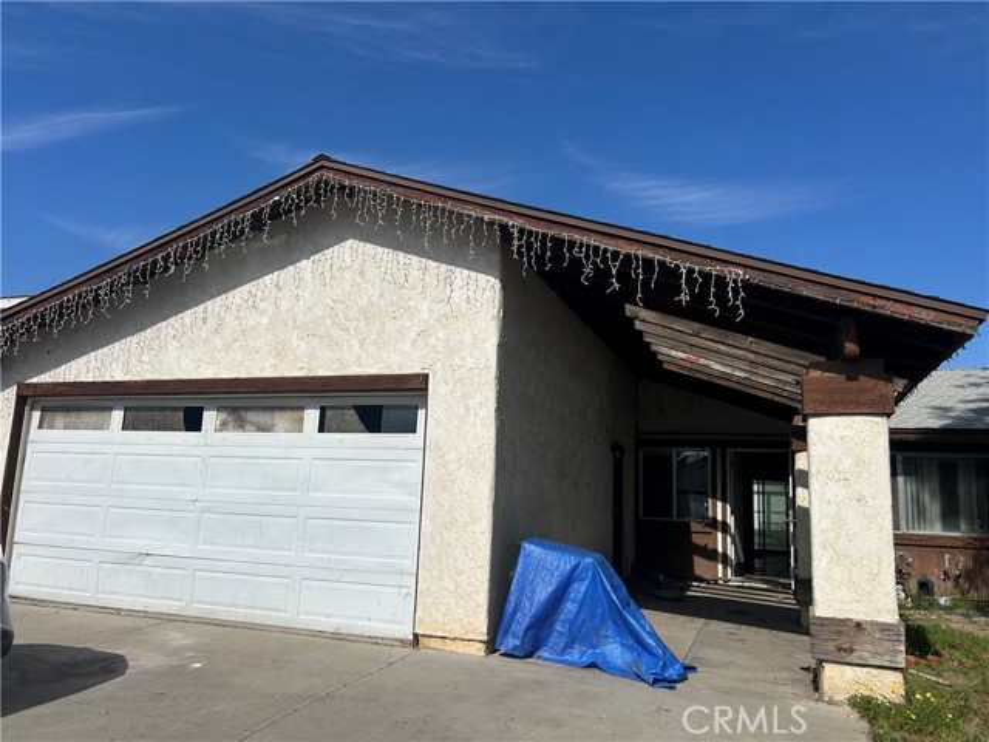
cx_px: 494
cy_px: 371
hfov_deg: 67.3
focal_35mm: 26
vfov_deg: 53.1
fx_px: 743
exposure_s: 1/9434
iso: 50
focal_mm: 5.7
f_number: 1.5
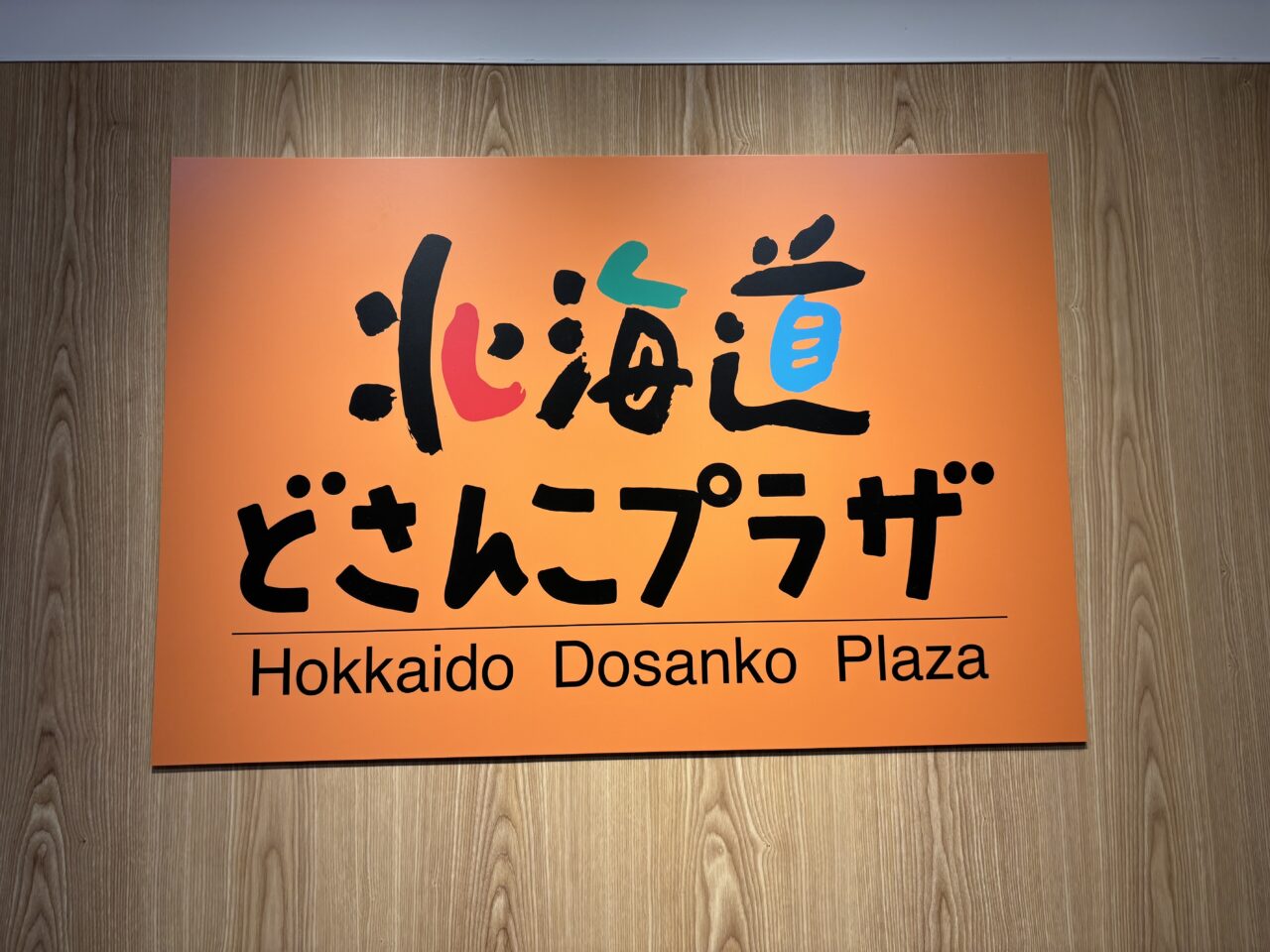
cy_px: 476
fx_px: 954
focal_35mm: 26
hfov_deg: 67.3
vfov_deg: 53.1
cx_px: 635
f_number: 1.6
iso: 40
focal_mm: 5.96
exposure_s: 1/169
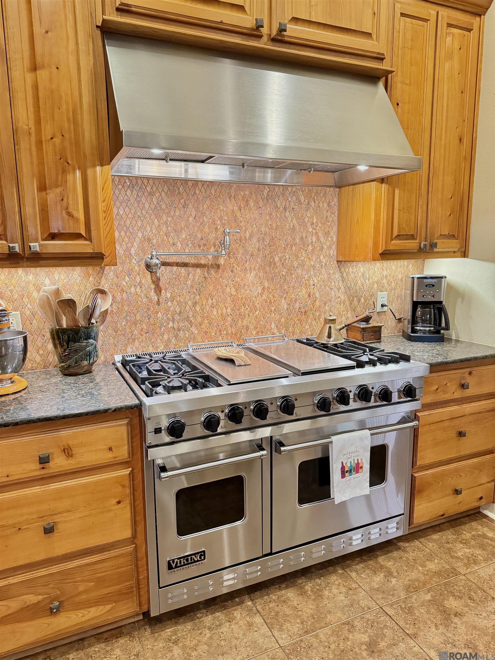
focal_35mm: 24
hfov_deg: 56.8
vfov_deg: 71.6
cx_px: 248
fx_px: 458
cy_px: 330
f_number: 1.78
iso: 640
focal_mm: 6.76
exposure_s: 1/60
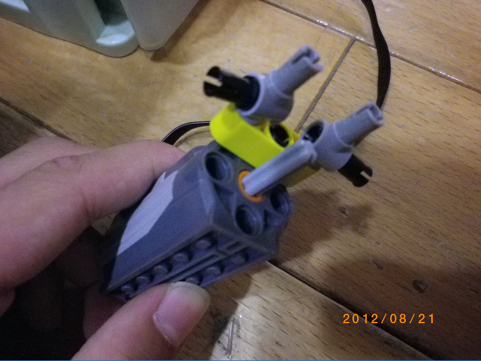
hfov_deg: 63.4
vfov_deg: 49.7
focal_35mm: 28
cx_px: 240
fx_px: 389
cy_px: 180
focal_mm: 5
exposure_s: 1/15
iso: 800
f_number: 3.2
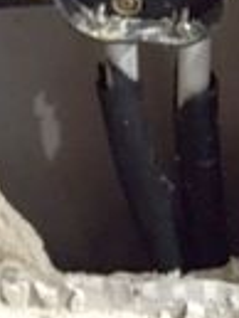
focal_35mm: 144
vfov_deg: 12.4
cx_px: 108
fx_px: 1323
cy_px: -274
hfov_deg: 10.3
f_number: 2.2
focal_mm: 4.15
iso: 500
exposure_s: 1/17
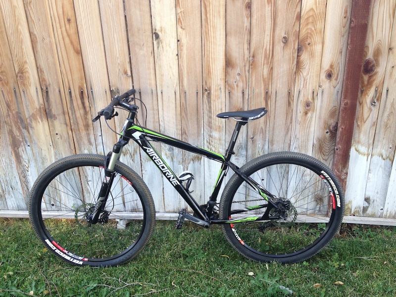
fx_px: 400
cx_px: 198
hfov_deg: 52.6
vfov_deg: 40.7
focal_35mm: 35
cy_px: 148
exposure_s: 1/60
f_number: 2.4
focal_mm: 4.28
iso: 64
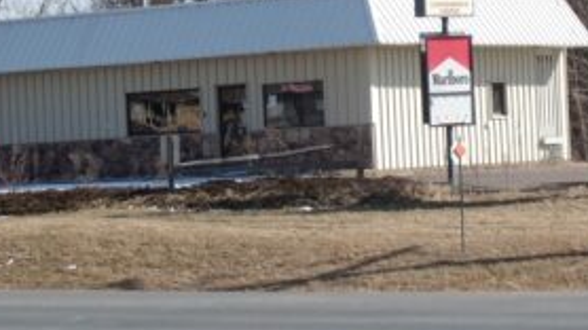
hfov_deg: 13.5
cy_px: 110
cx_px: 268
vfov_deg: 7.6
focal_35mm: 159
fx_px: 2478
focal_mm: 13.6
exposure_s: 1/500
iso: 80
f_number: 4.7
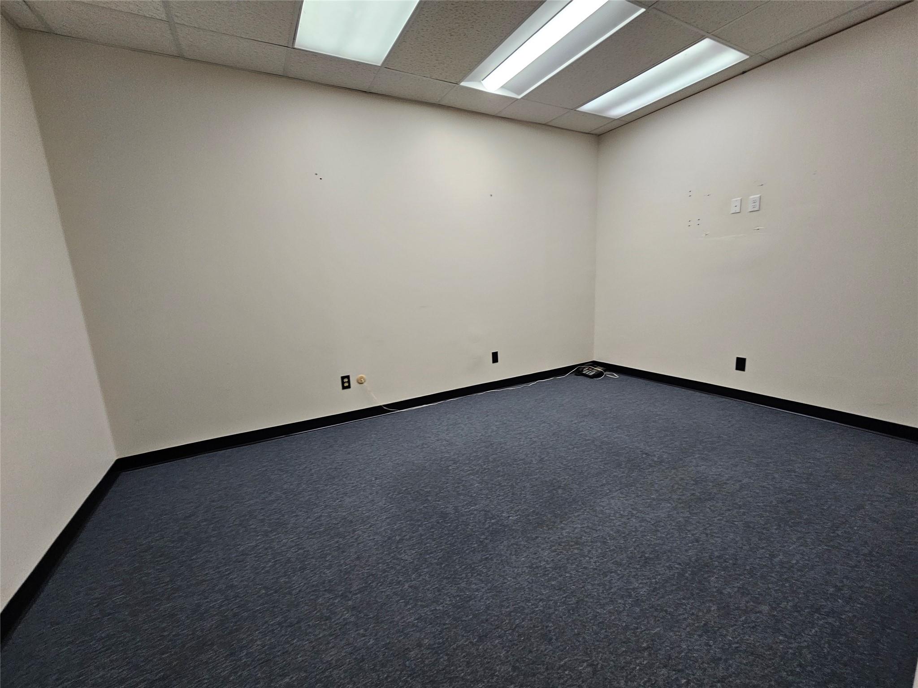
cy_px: 344
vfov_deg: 89.9
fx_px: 345
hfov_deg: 106.2
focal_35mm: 13
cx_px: 459
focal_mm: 2.2
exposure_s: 1/60
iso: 80
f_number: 2.2
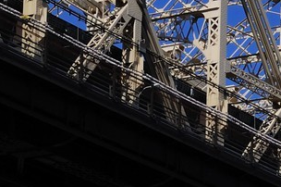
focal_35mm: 253
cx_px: 605
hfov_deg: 7.7
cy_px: 454
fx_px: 1973
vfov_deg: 5.2
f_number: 13
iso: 200
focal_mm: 48
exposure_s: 1/250
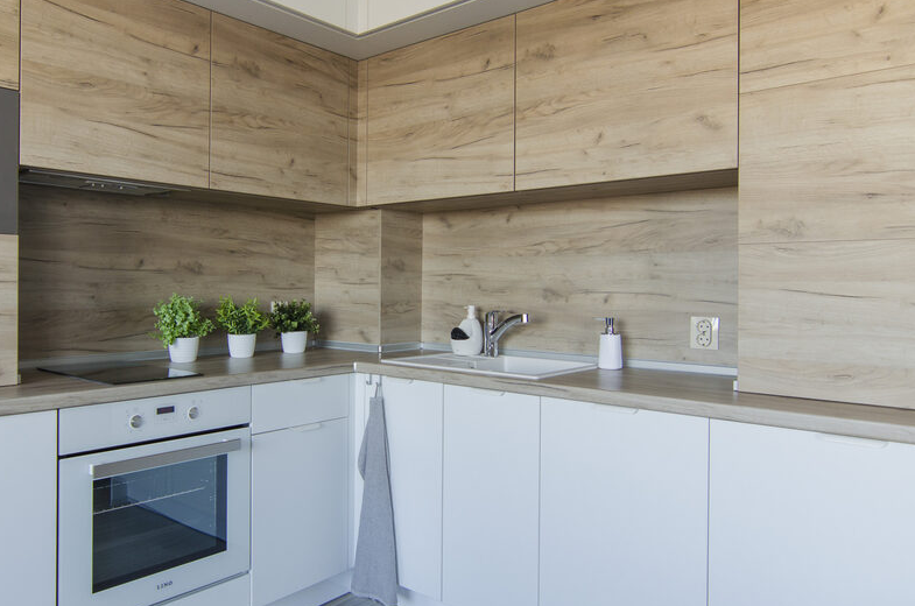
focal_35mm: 26
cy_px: 300
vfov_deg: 48.7
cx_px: 387
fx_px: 669
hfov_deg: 68.3
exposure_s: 1/30
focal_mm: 11.5
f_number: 2.8
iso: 200
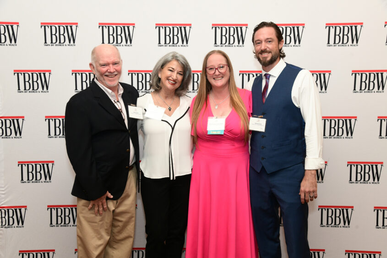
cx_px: 194
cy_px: 129
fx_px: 408
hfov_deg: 50.7
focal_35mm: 38
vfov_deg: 35.0
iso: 1600
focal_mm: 38
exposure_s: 1/60
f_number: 5.6
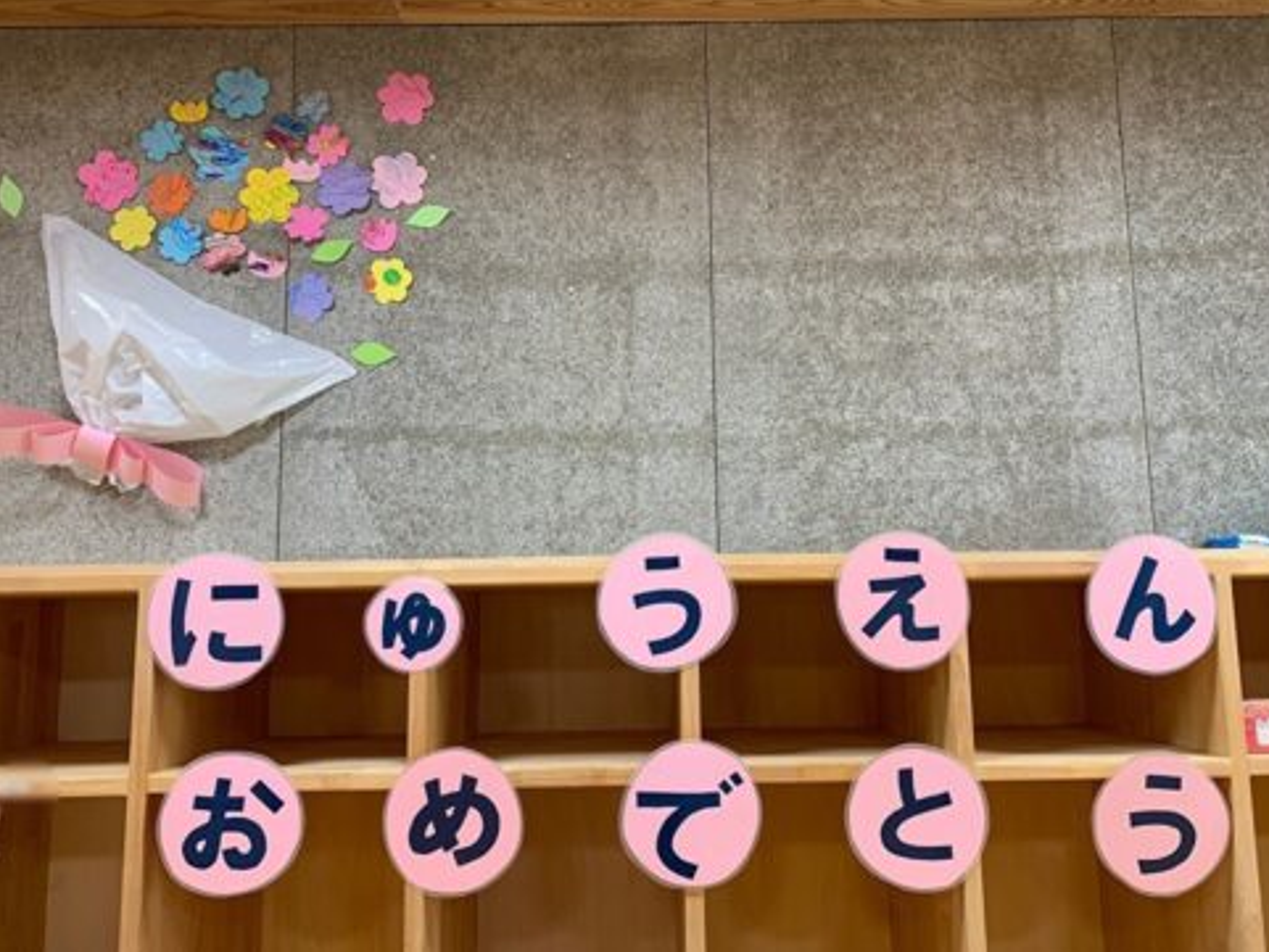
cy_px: 492
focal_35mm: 27
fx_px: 990
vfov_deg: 51.4
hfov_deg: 65.3
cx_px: 654
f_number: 1.8
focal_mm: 4.25
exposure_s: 1/75
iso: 100
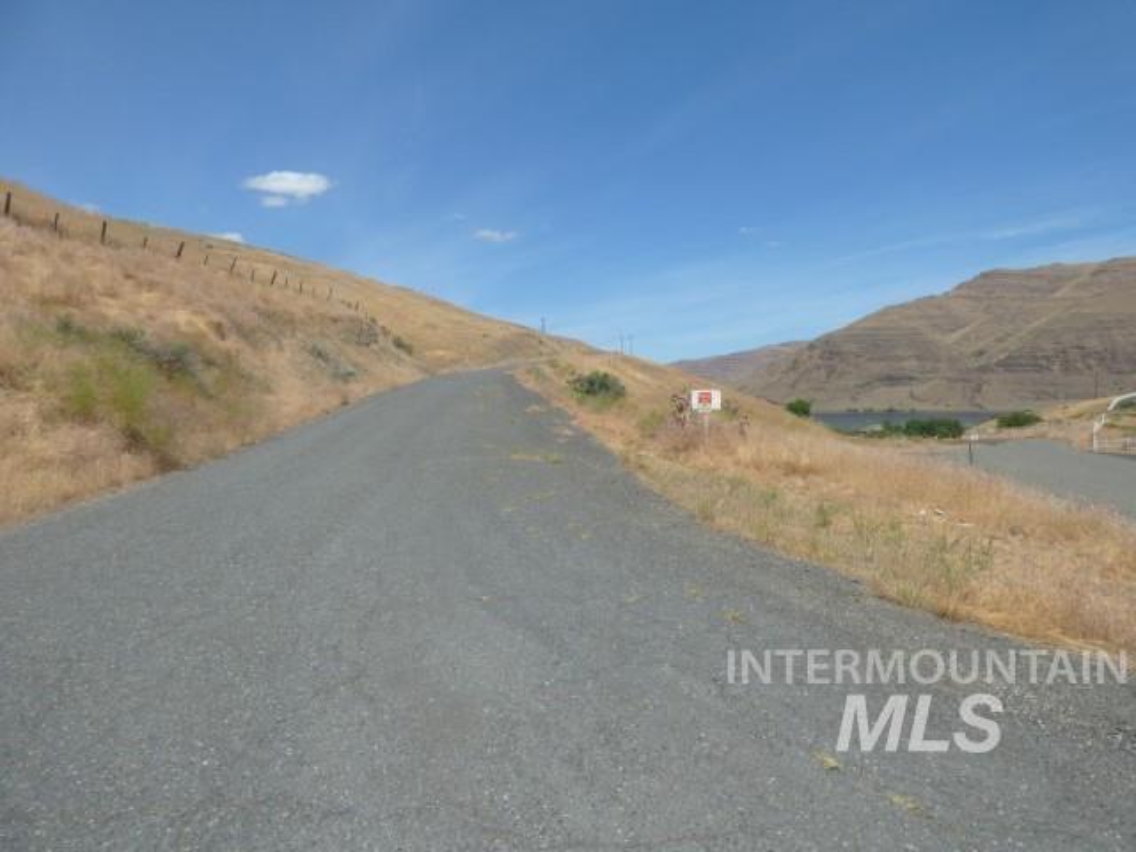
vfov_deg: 66.0
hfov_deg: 81.7
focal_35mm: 20
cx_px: 568
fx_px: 656
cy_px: 426
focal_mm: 3.58
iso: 100
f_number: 3.2
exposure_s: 1/2000
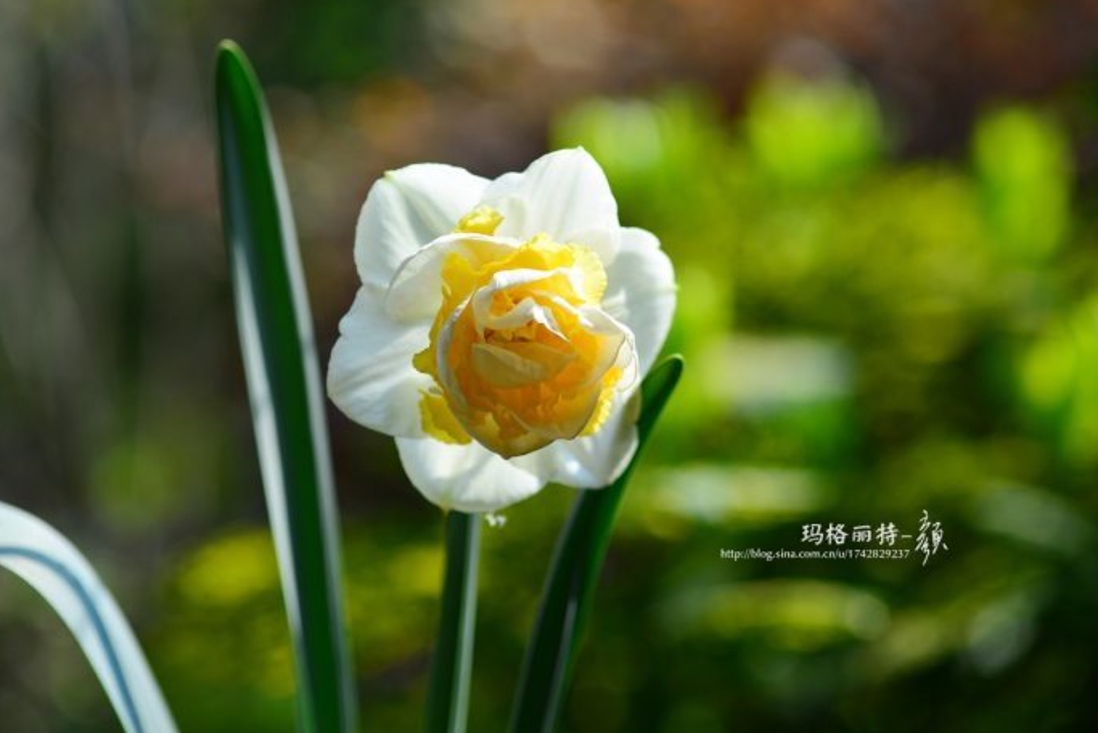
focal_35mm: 106
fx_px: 3234
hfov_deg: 19.3
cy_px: 365
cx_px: 547
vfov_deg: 12.9
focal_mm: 105
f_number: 4
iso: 160
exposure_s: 1/1000
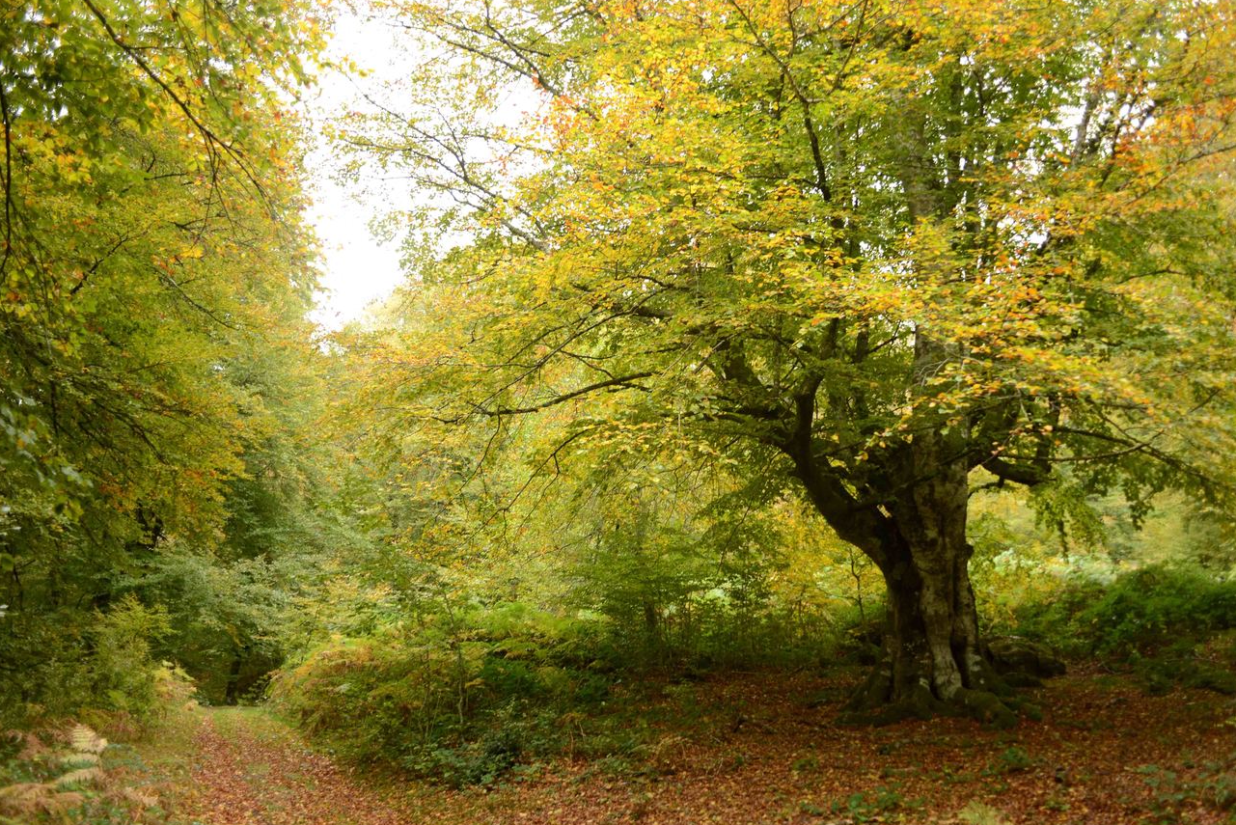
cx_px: 670
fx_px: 927
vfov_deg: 48.0
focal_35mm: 27
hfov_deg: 67.2
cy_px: 405
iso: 160
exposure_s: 1/25
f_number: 2.8
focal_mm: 24
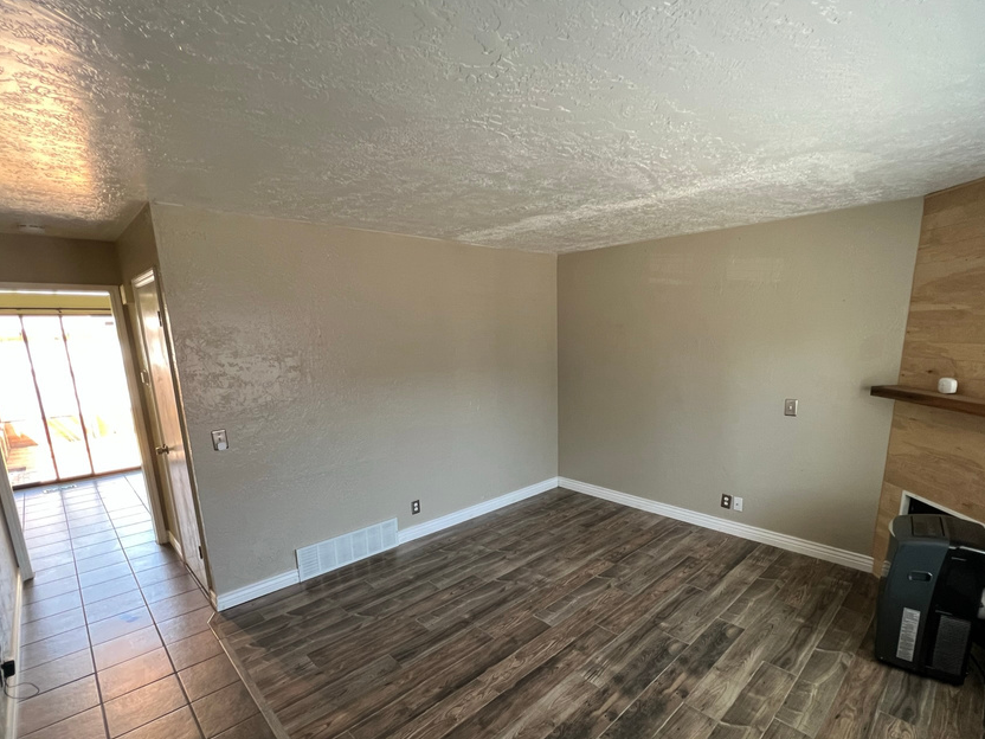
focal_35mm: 16
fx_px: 455
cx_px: 509
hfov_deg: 94.5
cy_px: 433
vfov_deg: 77.4
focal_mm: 1.57
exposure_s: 1/60
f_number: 1.8
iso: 160
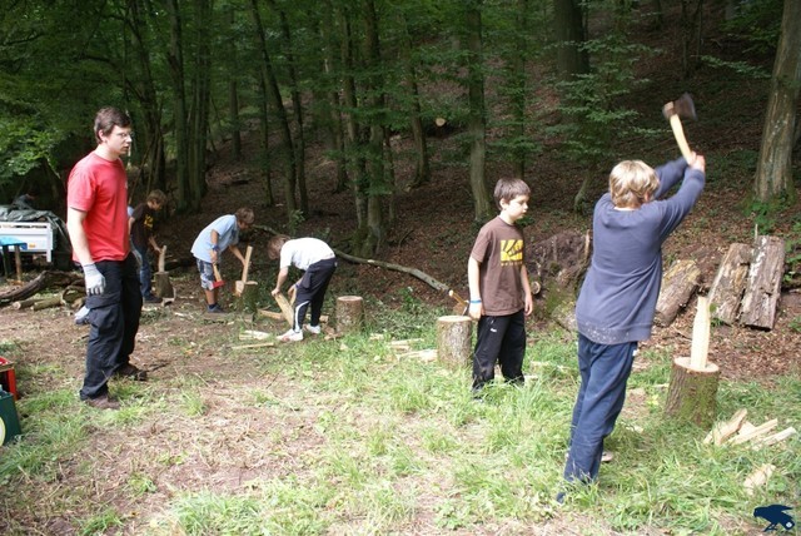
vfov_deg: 48.0
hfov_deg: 67.3
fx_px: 601
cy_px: 268
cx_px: 400
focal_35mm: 27
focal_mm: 18
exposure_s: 1/80
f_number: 3.5
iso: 100
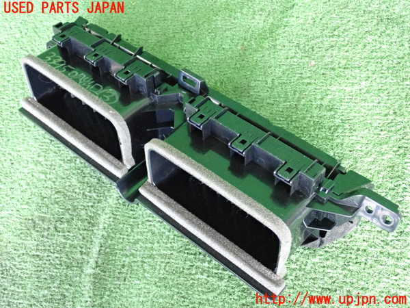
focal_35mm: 44
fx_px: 521
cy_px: 154
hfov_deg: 42.9
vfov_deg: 32.9
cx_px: 205
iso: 2500
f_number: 2.9
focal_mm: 7.84
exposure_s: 1/125
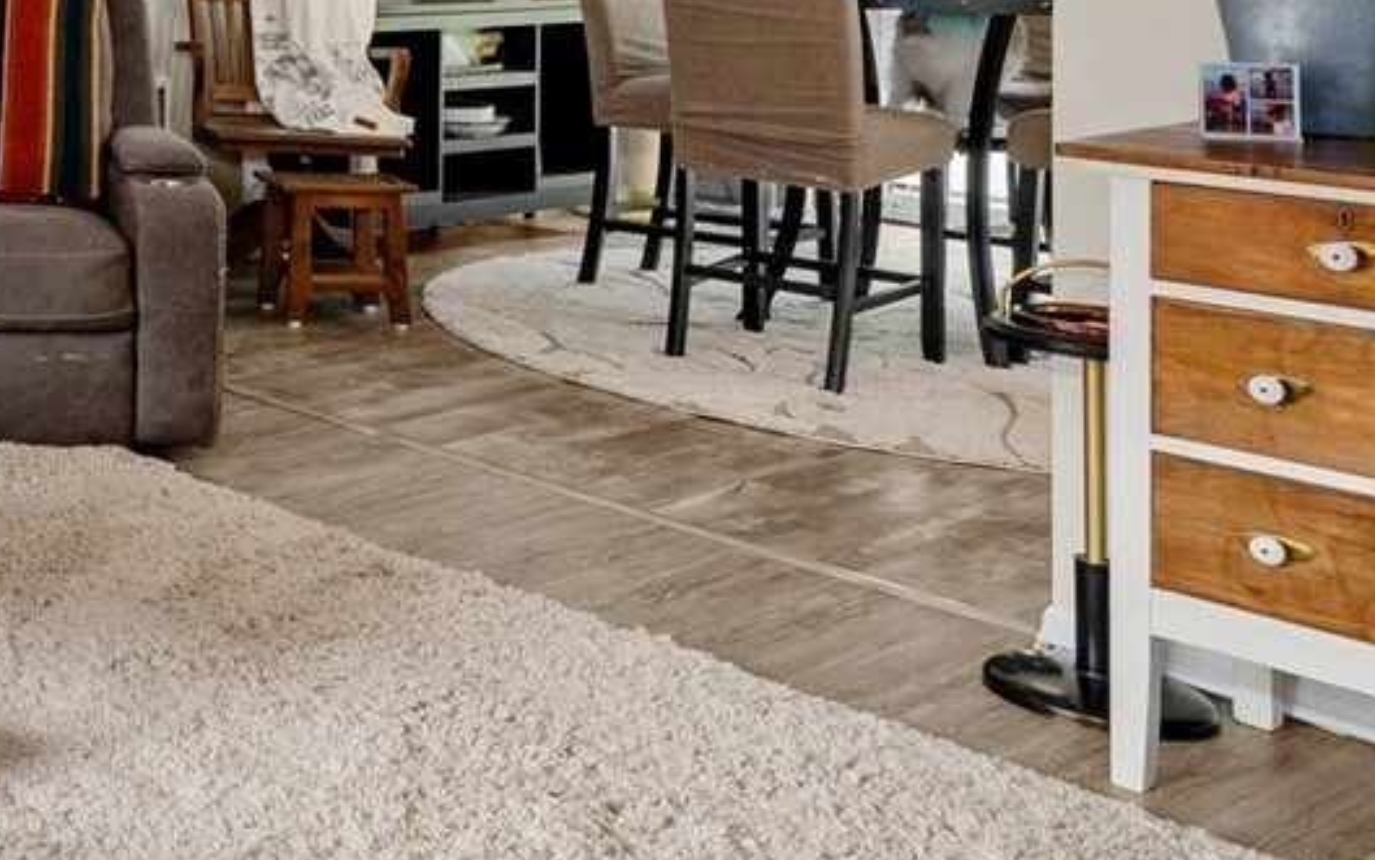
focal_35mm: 49
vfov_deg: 24.3
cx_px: -494
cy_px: -133
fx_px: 1837
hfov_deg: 30.4
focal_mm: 15
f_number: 8
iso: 500
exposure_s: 1/6
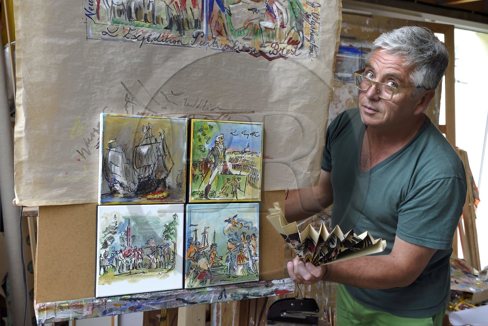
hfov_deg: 54.4
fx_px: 474
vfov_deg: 37.9
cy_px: 163
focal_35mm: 35
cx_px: 244
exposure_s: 1/125
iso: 1600
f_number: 8
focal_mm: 35
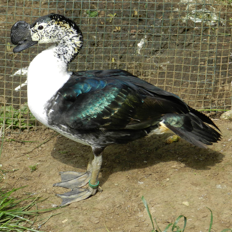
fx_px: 1388
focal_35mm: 183
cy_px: 112
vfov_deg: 9.6
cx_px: 108
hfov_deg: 9.6
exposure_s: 1/320
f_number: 5.1
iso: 160
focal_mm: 25.7
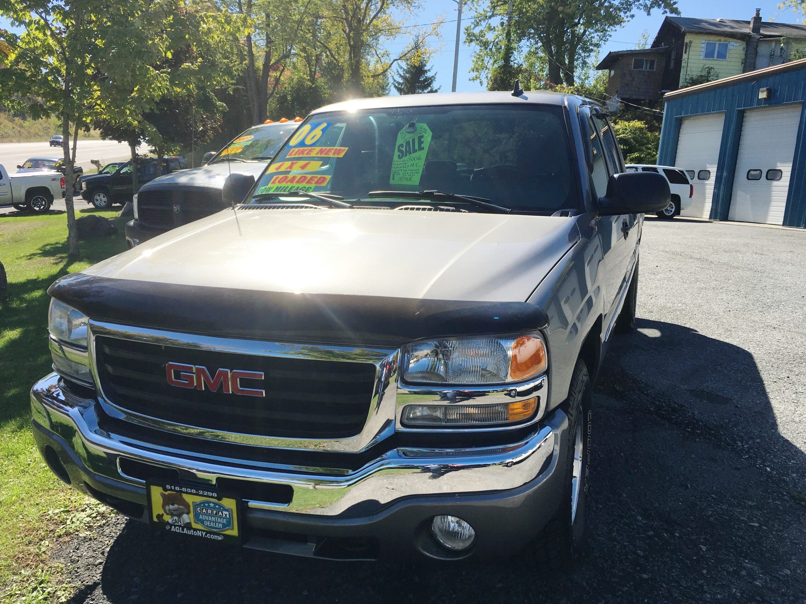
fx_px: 675
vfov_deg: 48.2
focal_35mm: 29
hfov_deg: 61.7
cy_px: 302
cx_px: 403
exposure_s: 1/1508
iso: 25
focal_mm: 4.15
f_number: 2.2
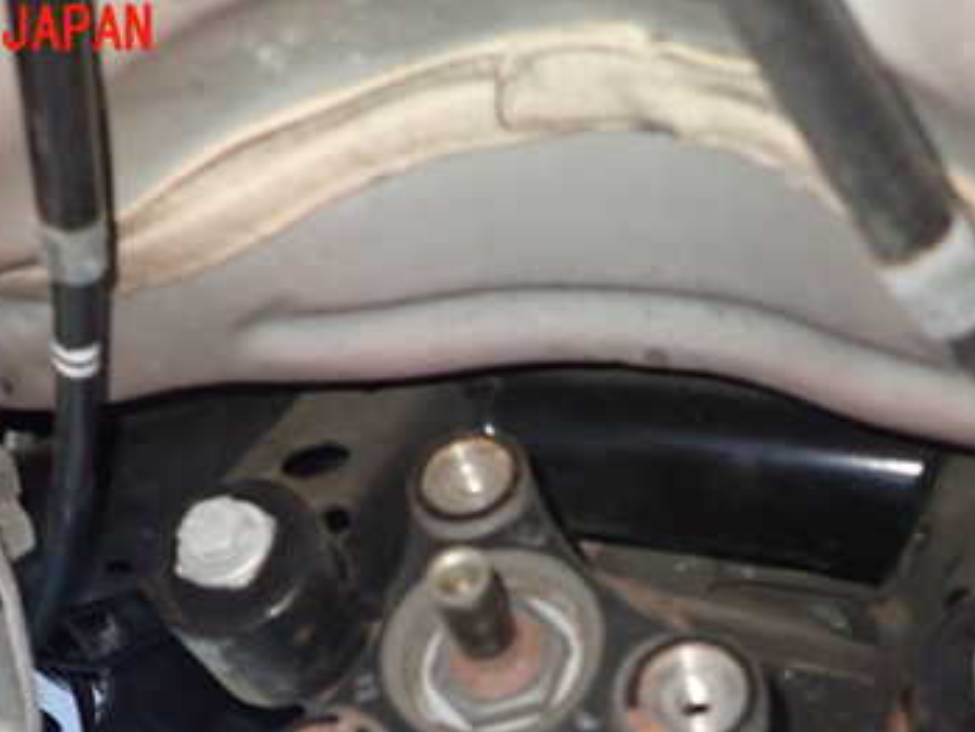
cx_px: 483
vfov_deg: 32.3
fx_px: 1212
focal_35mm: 43
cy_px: 626
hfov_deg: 43.8
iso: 800
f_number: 2
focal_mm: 4.5
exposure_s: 1/30
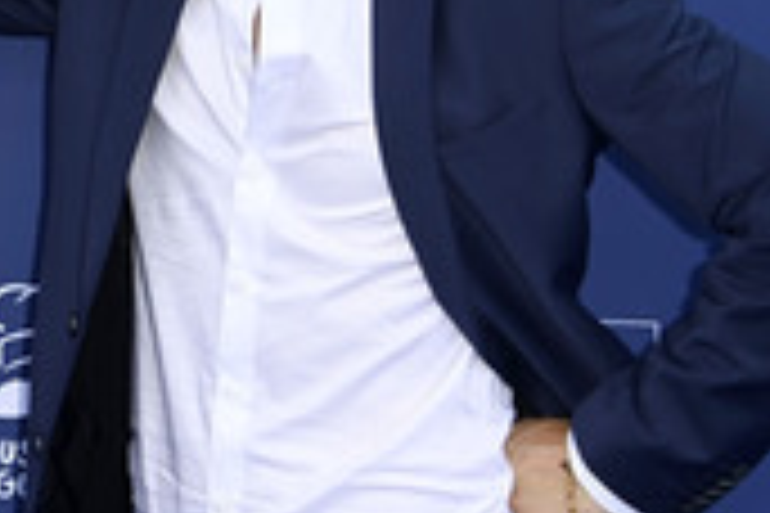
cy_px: -27
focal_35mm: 190
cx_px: -119
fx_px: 4064
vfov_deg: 7.2
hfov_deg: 10.7
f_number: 5.6
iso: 400
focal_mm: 72
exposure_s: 1/250
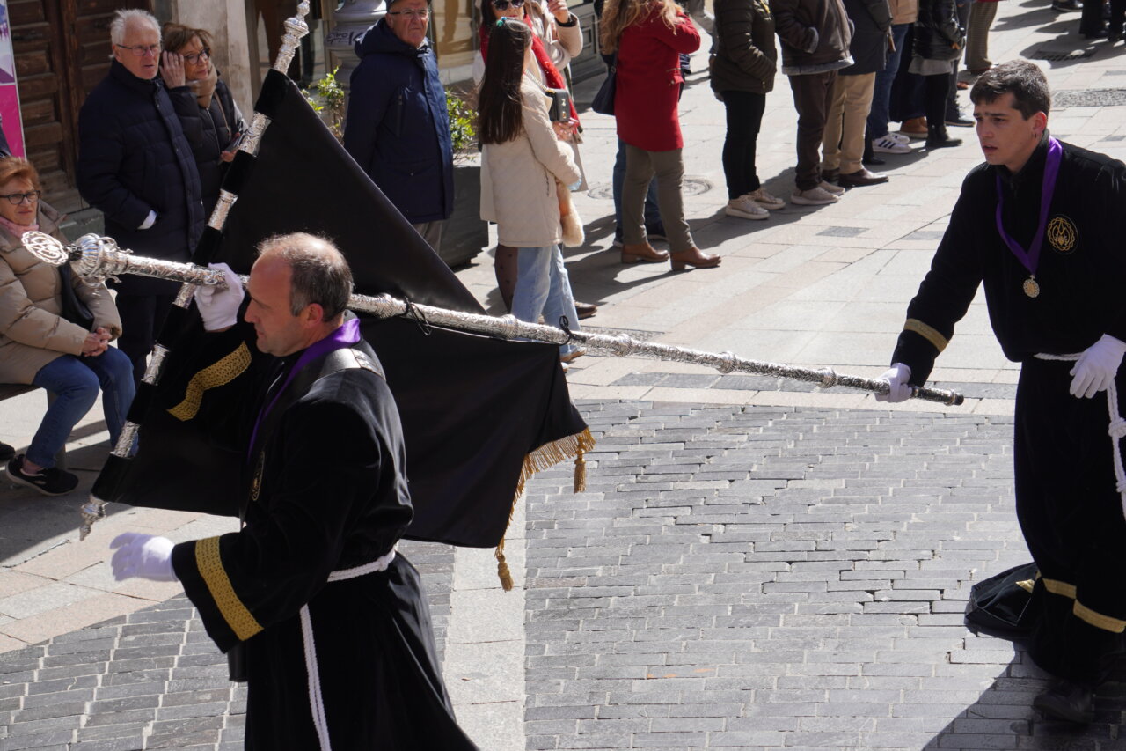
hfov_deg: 24.6
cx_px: 563
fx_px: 2580
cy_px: 376
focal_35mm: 82
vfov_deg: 16.5
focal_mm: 55
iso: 100
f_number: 7.1
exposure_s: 1/250
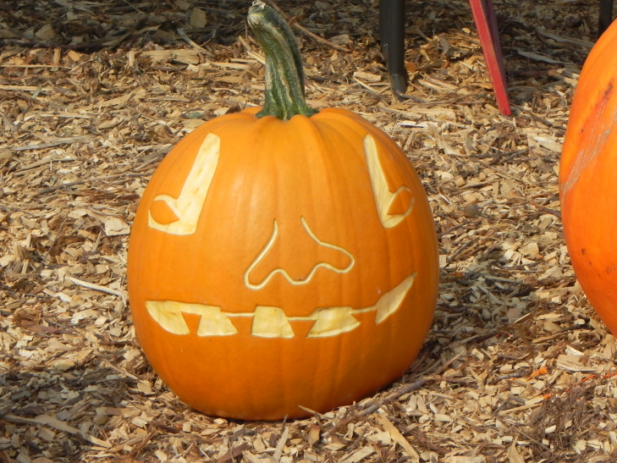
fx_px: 2300
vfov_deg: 11.5
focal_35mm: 129
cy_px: 232
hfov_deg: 15.3
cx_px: 308
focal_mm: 23
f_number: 8
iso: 160
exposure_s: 1/538
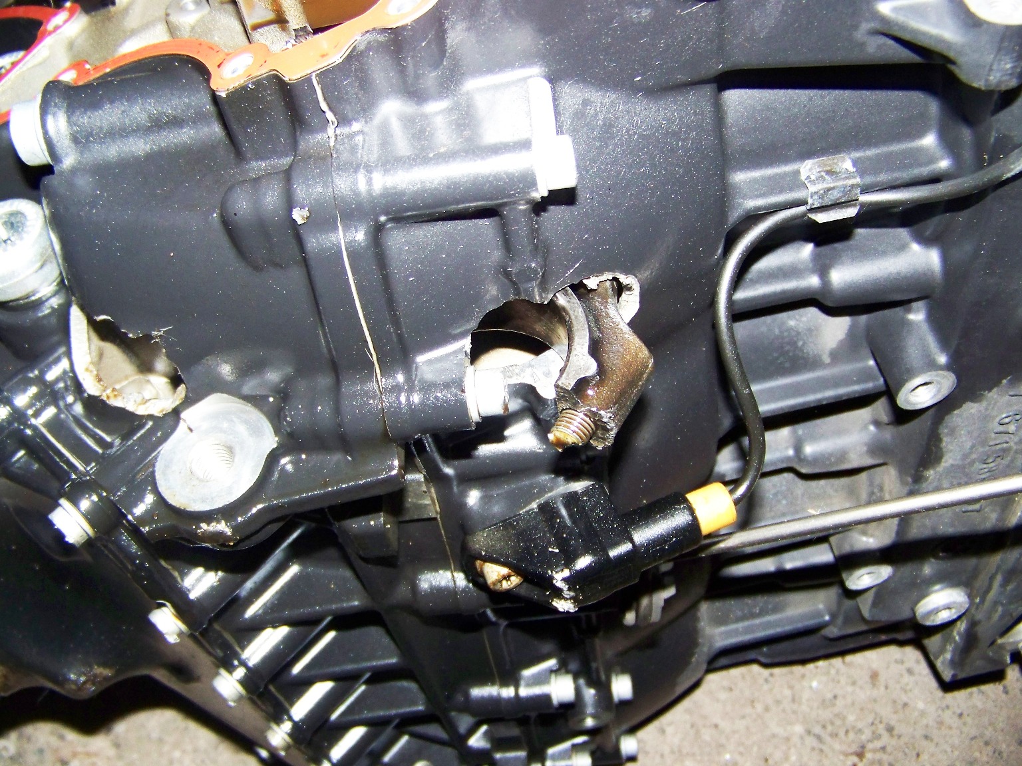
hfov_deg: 51.4
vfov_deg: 39.7
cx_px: 511
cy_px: 383
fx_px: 1063
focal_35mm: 36
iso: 200
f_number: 2.8
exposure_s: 1/30
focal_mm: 5.85
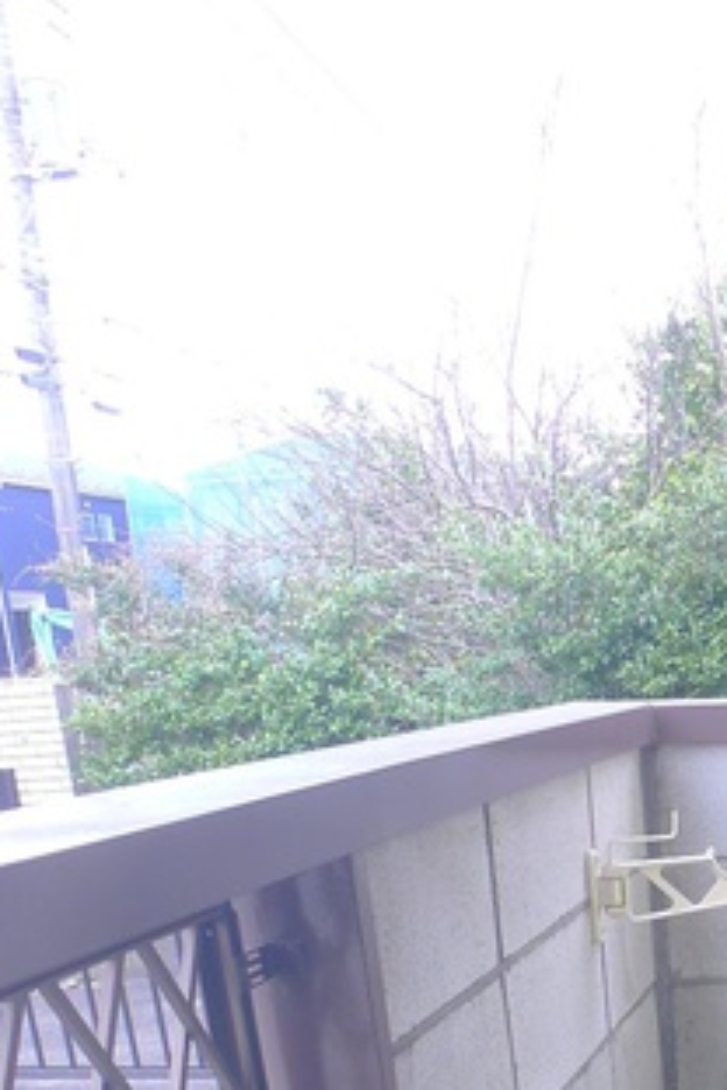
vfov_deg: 33.0
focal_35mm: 56
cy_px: 1066
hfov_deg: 22.2
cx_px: 886
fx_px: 1696
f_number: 2.5
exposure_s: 1/125
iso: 80
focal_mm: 5.1
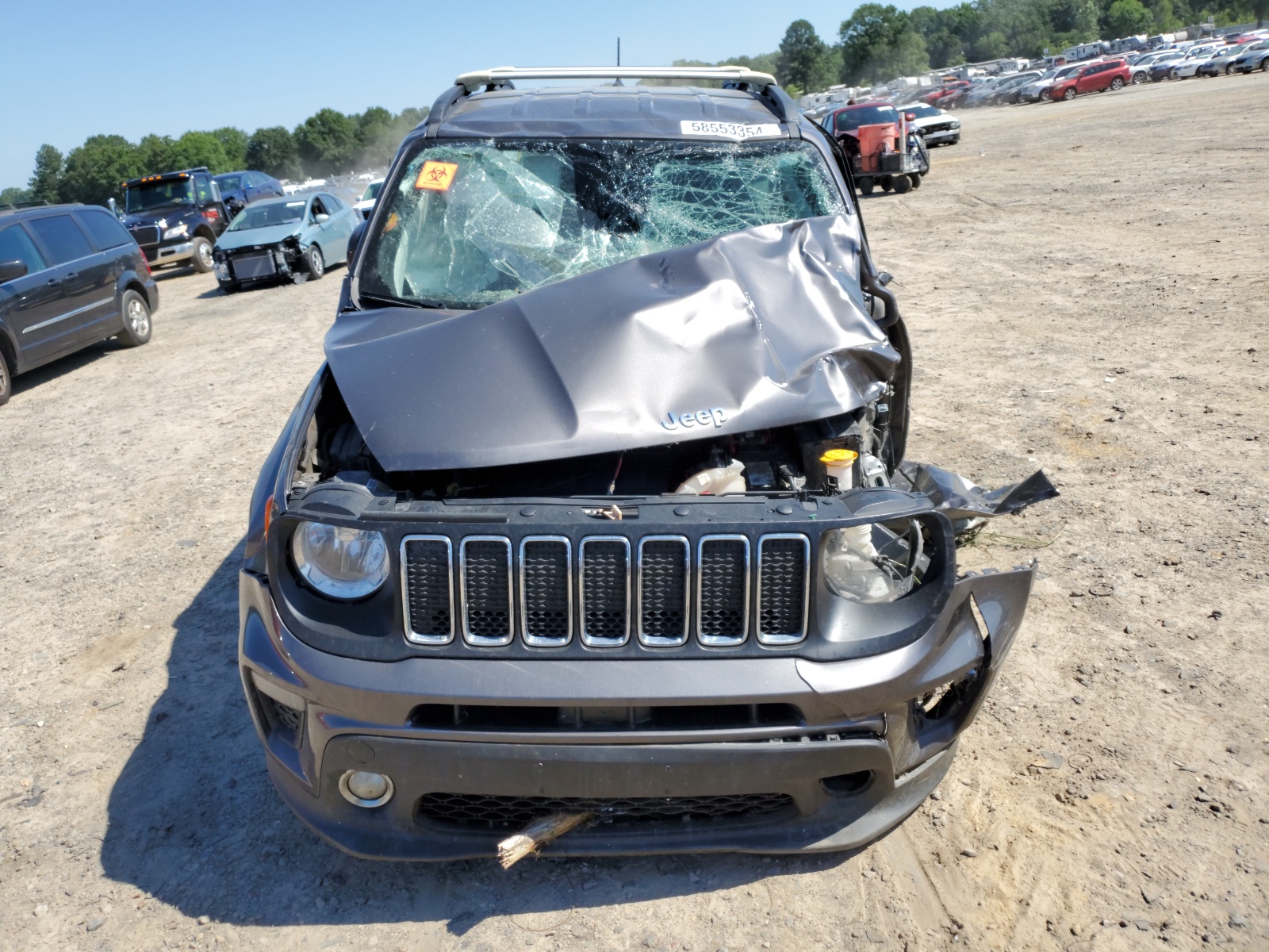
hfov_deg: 67.3
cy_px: 476
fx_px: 953
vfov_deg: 53.1
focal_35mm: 26
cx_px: 634
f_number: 1.5
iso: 50
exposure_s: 1/2500
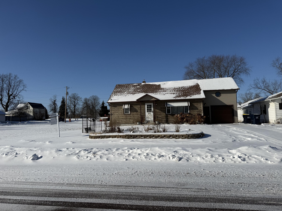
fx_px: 196
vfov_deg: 56.8
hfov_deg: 71.6
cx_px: 141
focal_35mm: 24
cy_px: 106
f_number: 1.78
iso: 80
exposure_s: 1/11905
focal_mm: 6.76
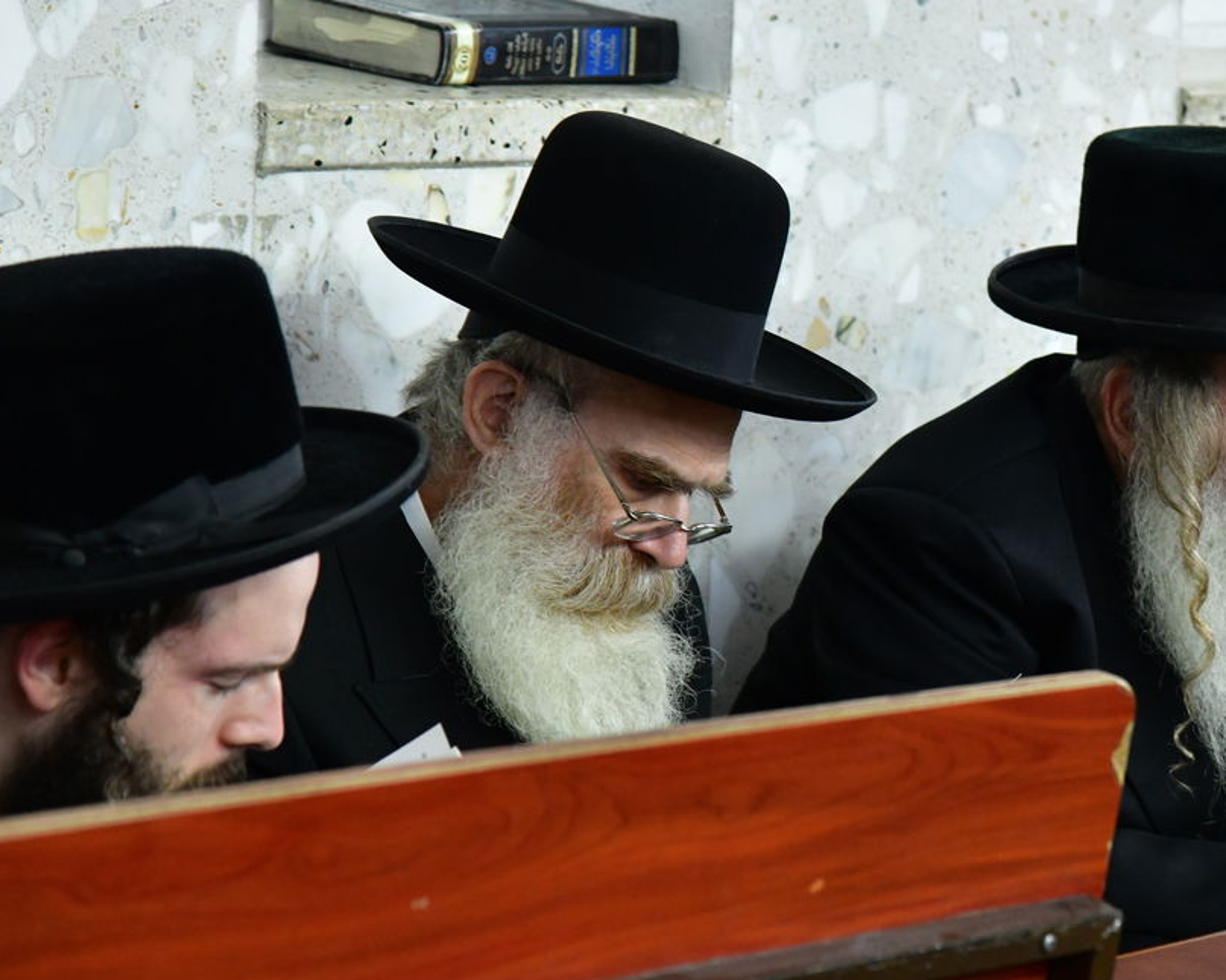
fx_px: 6202
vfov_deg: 9.0
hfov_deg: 11.3
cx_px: 939
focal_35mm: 171
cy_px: 405
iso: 4000
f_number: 5.6
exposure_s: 1/100
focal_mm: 105
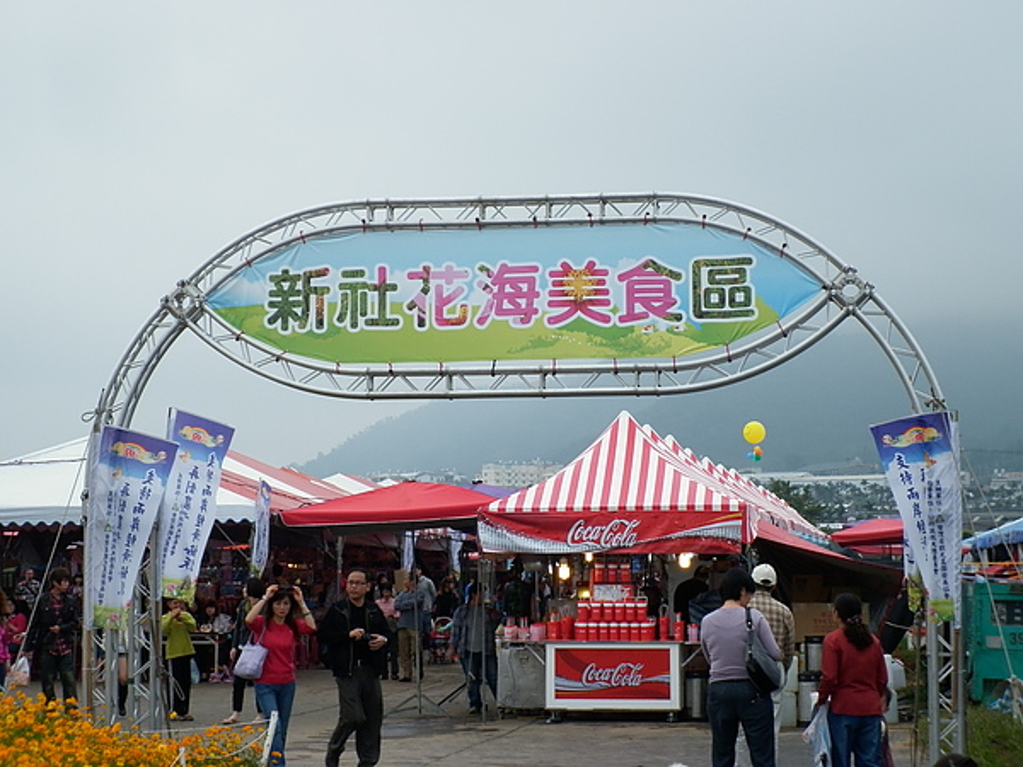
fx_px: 2601
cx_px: 512
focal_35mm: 88
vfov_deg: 16.8
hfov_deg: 22.3
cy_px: 384
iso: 80
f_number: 5.5
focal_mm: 15.7
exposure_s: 1/160
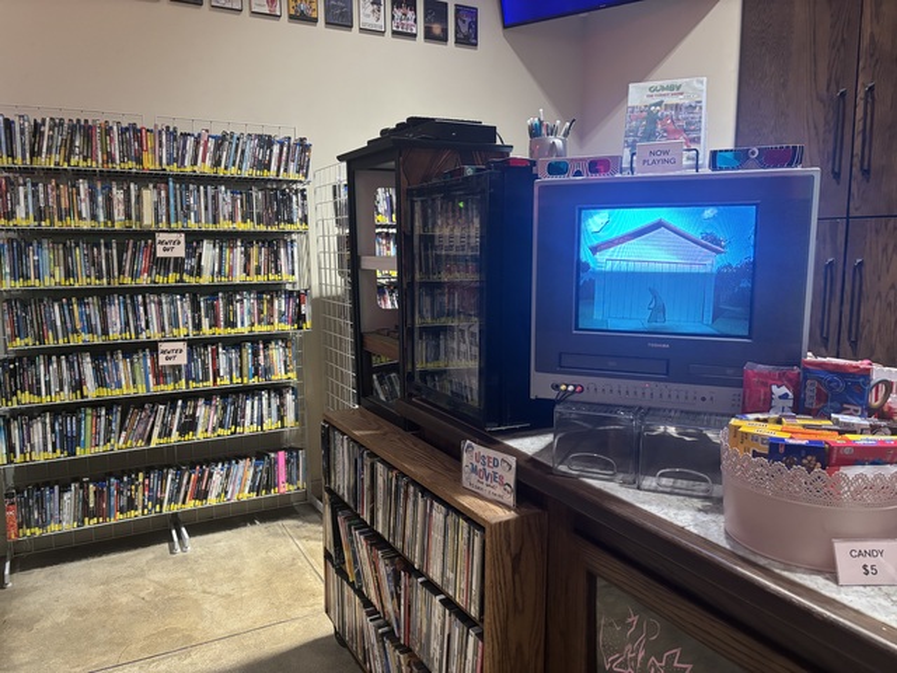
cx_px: 448
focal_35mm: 26
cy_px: 336
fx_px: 674
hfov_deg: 67.3
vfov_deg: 53.1
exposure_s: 1/60
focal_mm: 5.96
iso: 400
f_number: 1.6
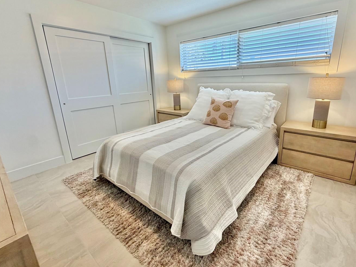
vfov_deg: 74.6
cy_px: 123
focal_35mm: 17
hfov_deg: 90.8
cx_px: 195
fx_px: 175
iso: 80
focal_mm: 2.22
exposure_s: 1/120
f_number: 2.2
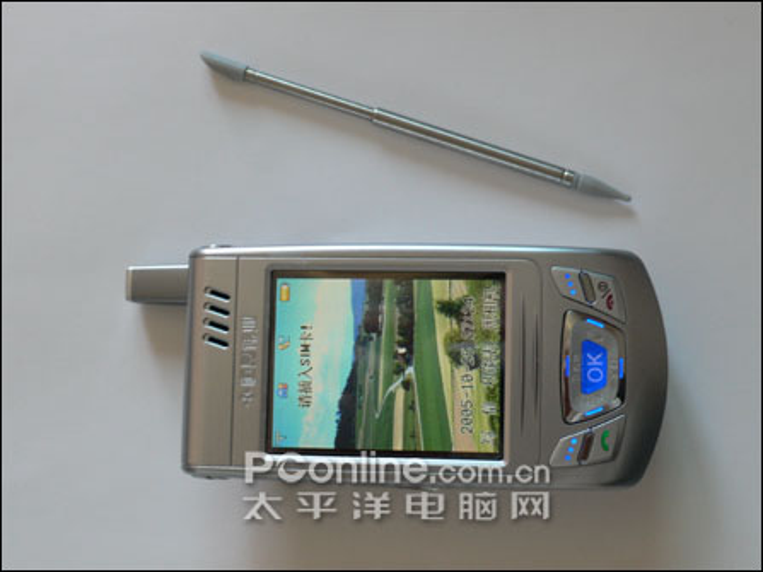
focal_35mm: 54
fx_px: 1190
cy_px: 286
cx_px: 382
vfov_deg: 27.0
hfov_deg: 35.6
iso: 100
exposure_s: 1/30
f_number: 3.6
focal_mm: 10
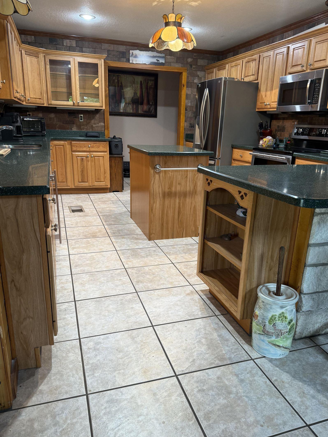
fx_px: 329
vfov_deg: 67.3
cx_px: 171
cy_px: 229
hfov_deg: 53.0
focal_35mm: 26
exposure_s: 1/60
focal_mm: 6.76
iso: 125
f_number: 1.78
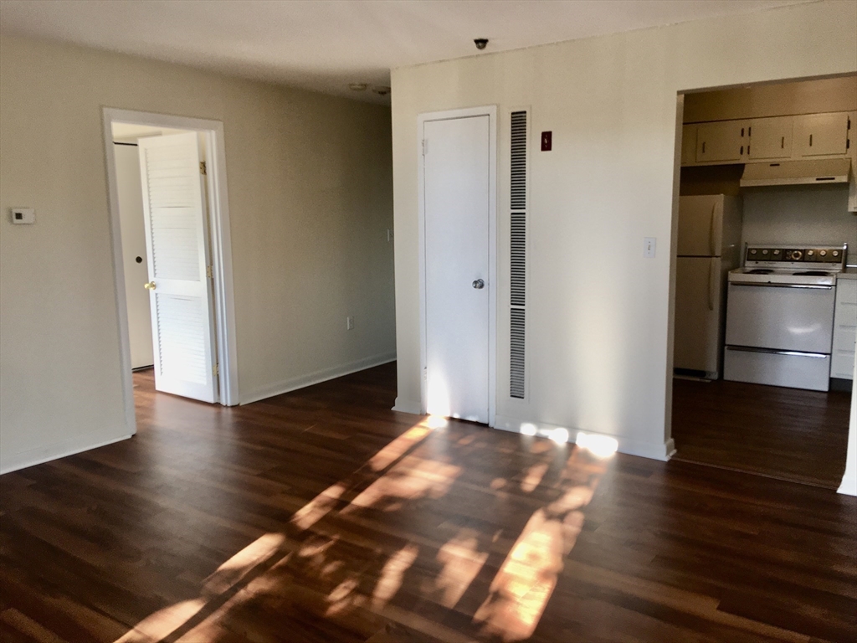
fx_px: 718
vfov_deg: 48.2
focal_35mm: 29
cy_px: 322
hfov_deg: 61.7
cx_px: 428
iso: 32
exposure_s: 1/60
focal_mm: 4.15
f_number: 2.2
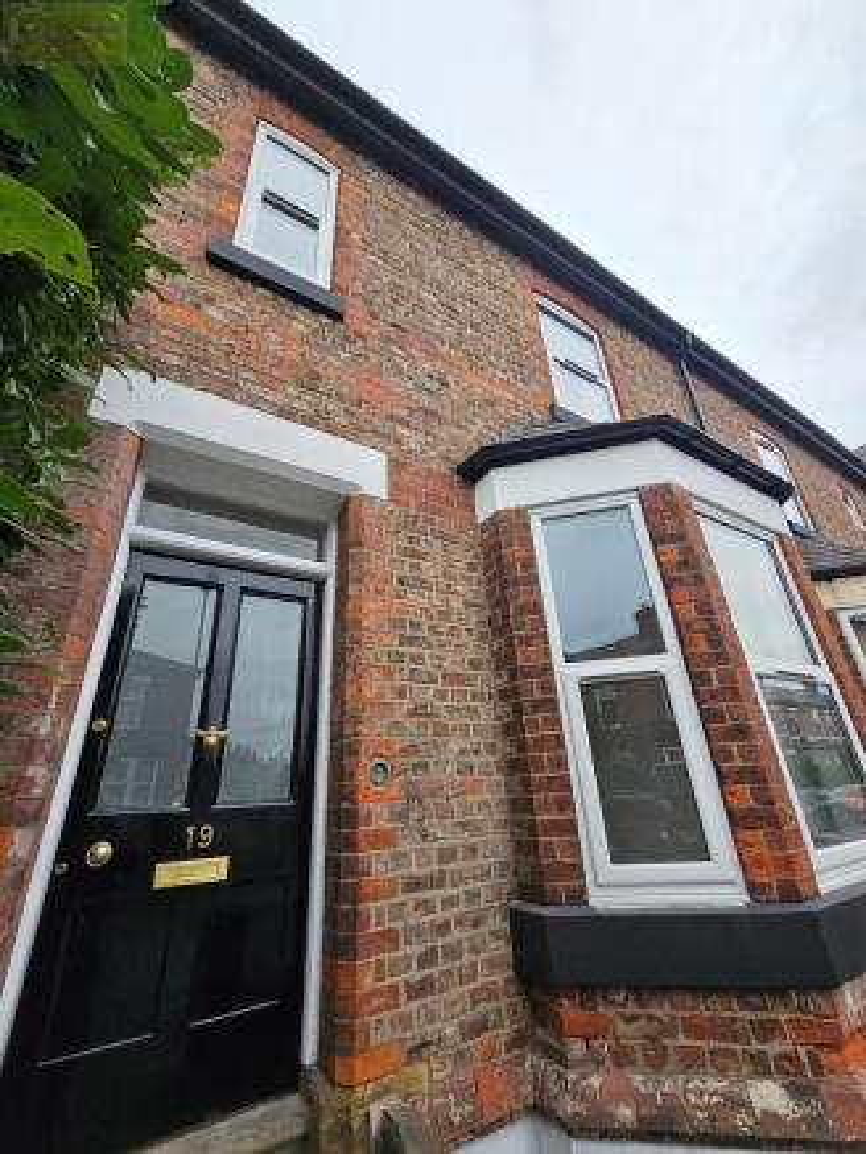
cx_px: 433
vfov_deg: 106.2
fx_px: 433
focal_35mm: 13
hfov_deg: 89.9
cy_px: 577
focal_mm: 2.2
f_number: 2.2
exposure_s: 1/359
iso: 80
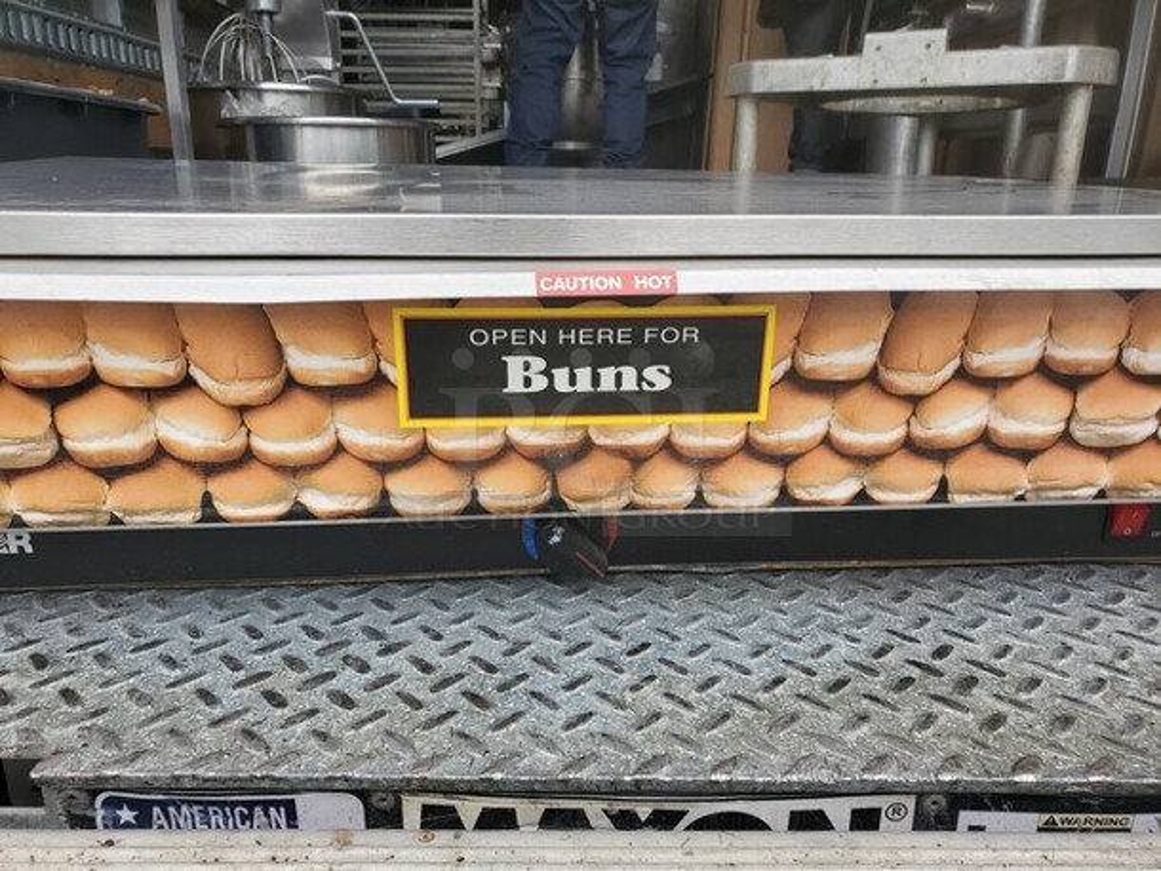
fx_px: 872
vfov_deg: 53.1
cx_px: 580
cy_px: 436
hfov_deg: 67.3
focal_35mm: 26
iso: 50
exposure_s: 1/330
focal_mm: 4.3
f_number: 2.4
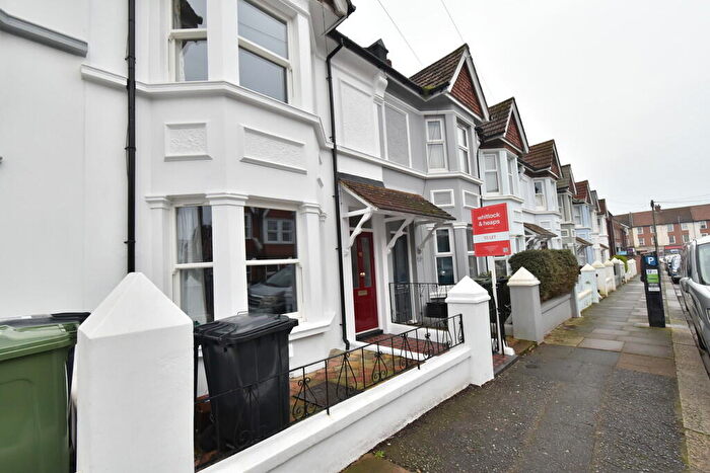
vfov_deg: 77.4
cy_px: 236
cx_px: 355
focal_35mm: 15
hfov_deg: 100.4
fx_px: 296
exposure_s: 1/160
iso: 500
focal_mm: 10
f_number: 6.3
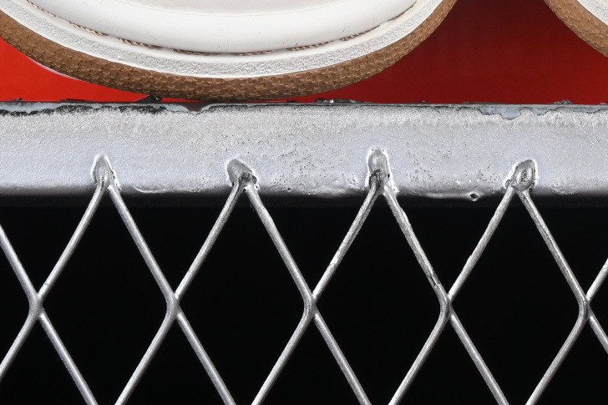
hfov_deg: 7.2
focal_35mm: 287
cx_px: 489
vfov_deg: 4.7
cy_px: -361
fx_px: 4846
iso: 160
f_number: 8
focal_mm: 50
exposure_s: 1/100
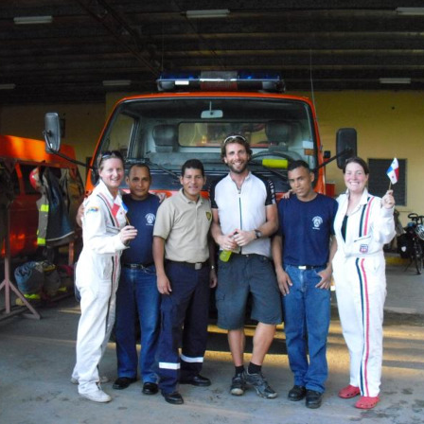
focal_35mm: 45
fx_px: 624
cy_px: 212
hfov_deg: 37.5
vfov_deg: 37.6
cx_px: 229
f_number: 2.8
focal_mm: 6.2
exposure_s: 1/100
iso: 400
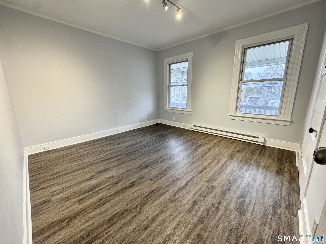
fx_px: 132
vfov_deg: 85.7
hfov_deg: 102.1
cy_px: 122
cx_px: 163
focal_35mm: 14
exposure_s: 1/120
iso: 250
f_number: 2.2
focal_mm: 2.22
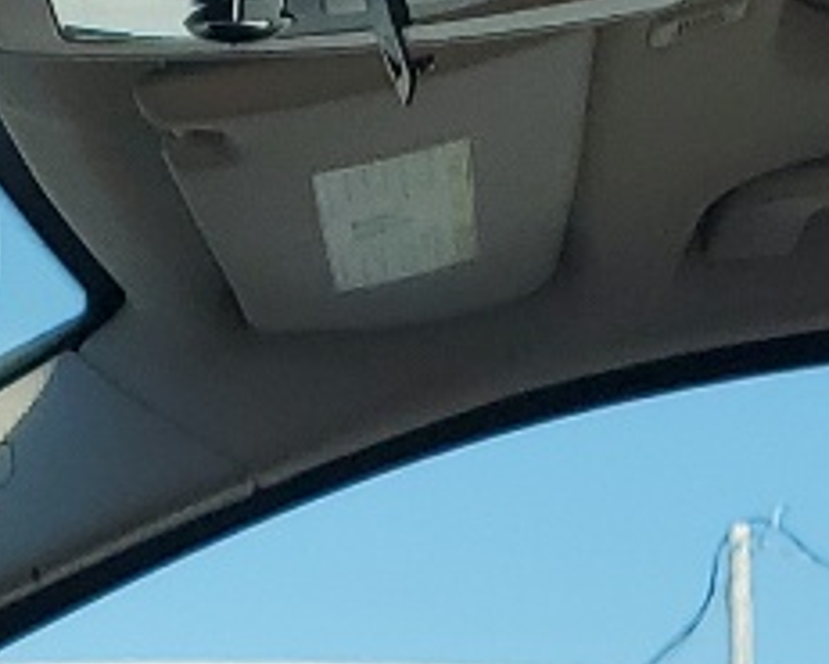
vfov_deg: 7.7
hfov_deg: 10.9
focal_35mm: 176
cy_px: 1981
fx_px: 4320
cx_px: 147
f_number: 1.5
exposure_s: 1/2500
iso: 50
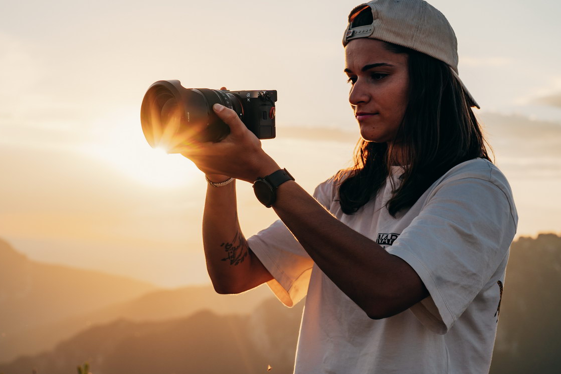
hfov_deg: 30.1
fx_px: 1044
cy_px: 174
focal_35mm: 67
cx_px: 284
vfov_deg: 20.3
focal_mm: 50
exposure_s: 1/500
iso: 100
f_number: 5
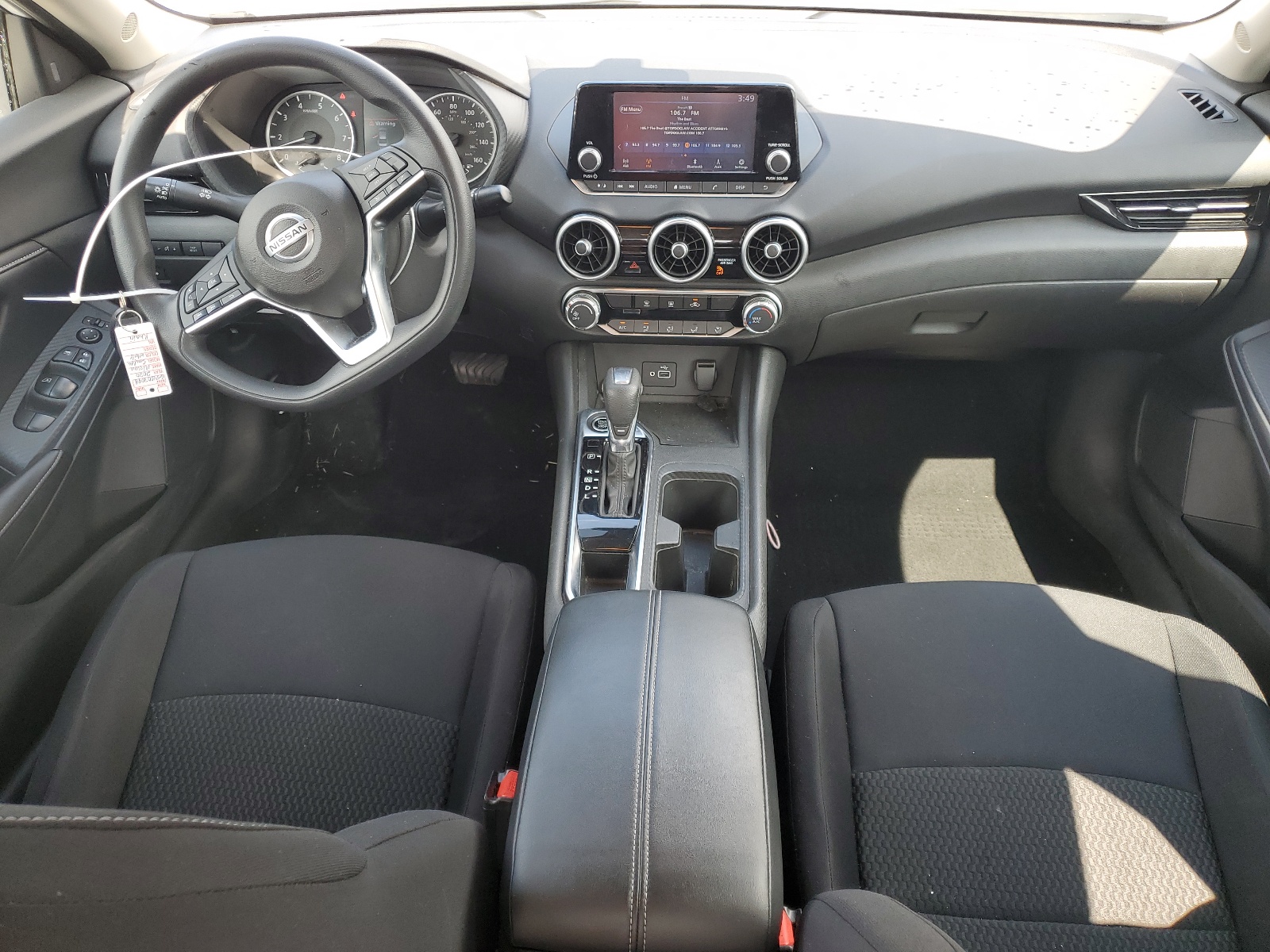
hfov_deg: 67.3
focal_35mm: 26
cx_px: 635
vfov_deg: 53.1
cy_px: 476
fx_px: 954
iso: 50
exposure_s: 1/159
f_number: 1.5
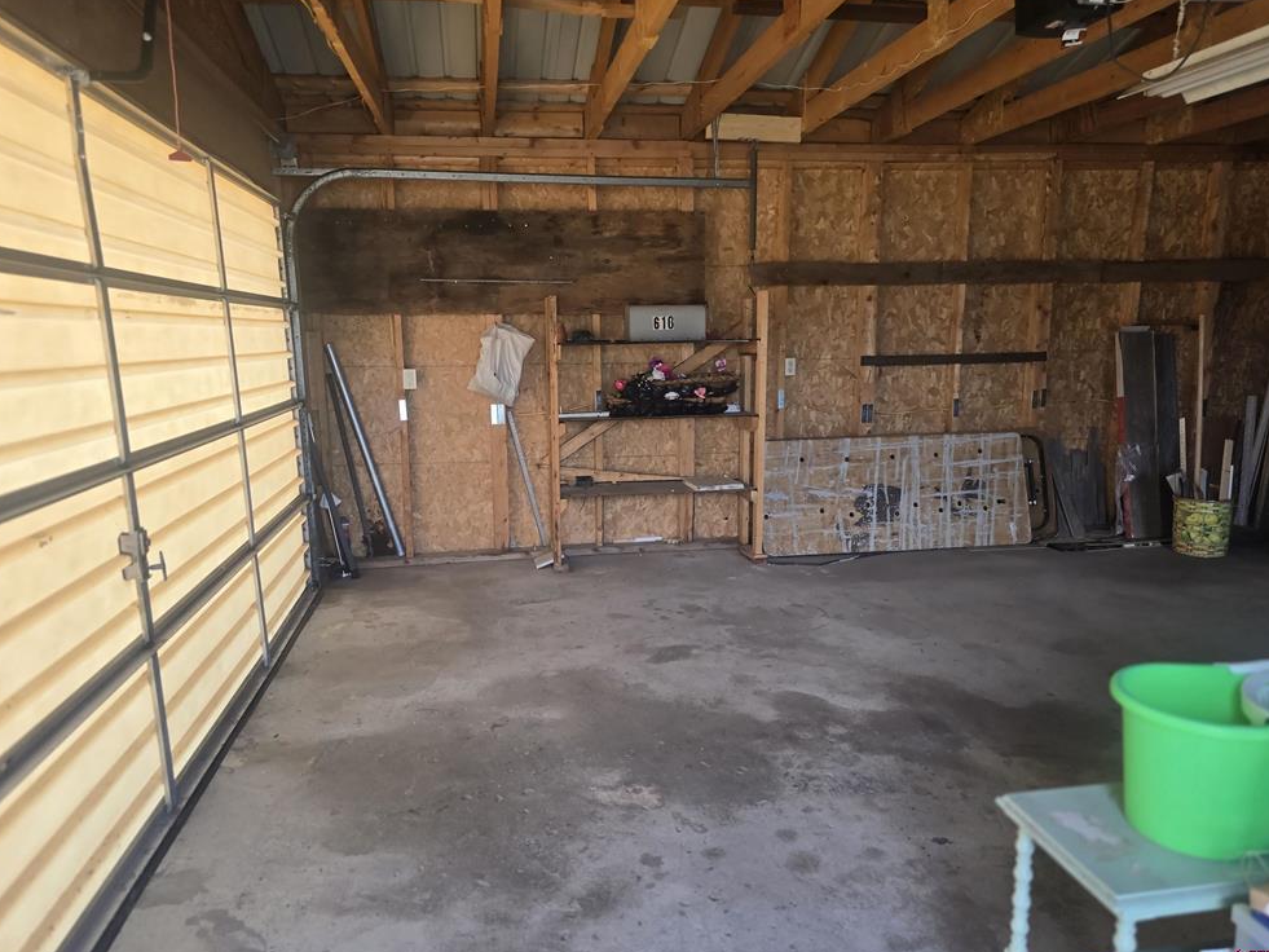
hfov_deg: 71.6
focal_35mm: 24
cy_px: 463
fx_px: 880
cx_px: 622
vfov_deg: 56.8
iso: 80
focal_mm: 6.3
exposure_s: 1/120
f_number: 1.7
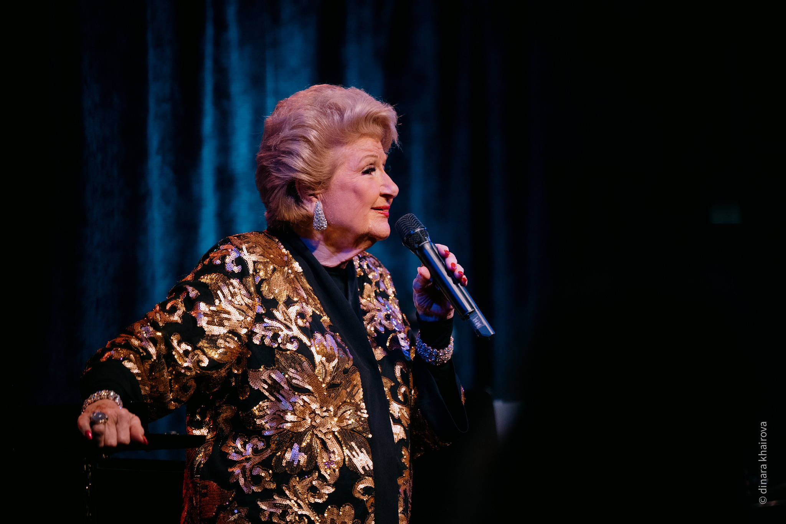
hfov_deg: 12.8
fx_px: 3493
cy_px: 262
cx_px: 393
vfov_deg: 8.6
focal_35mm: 160
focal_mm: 160
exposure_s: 1/320
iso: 1000
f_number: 2.8
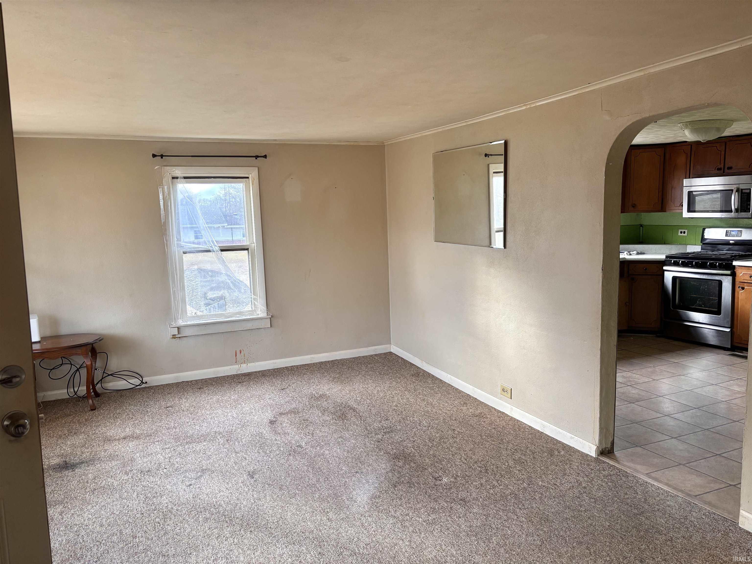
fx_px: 565
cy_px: 282
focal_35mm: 26
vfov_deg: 53.1
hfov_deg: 67.3
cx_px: 376
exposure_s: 1/119
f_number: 1.6
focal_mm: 5.96
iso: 125
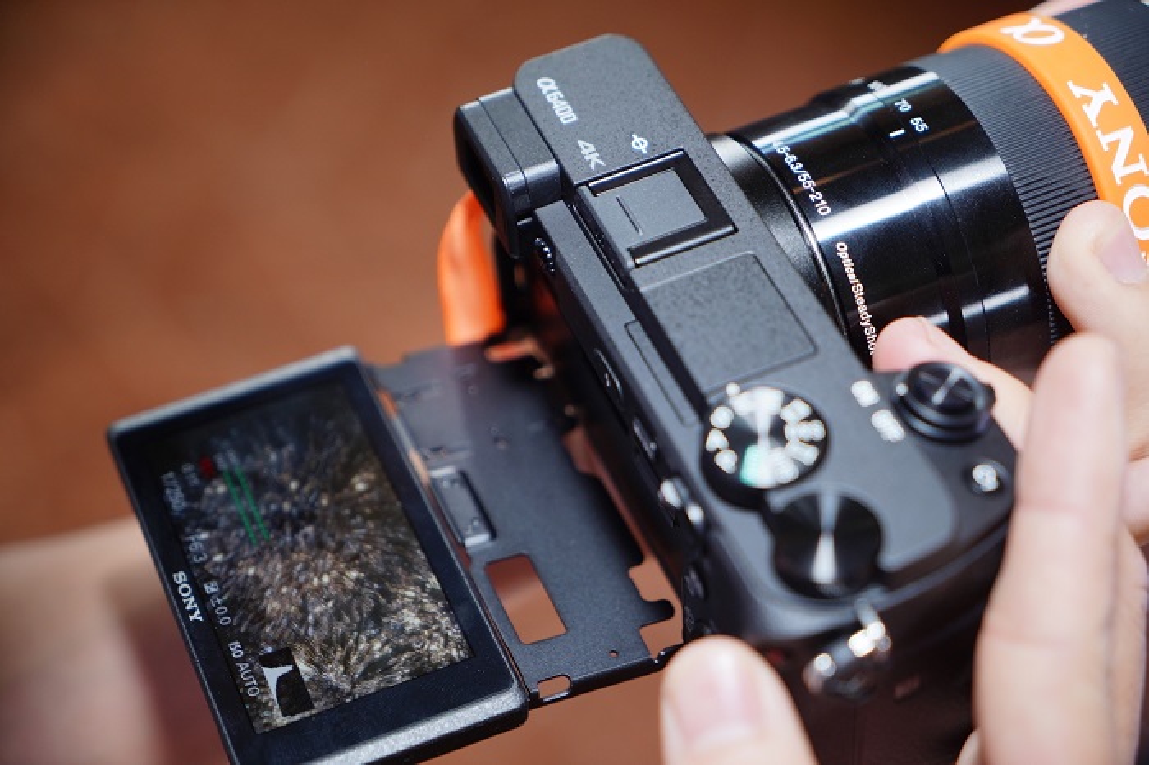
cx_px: 574
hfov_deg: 28.9
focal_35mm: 70
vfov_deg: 19.4
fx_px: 2233
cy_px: 382
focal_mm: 70
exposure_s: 1/100
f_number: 4
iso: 400
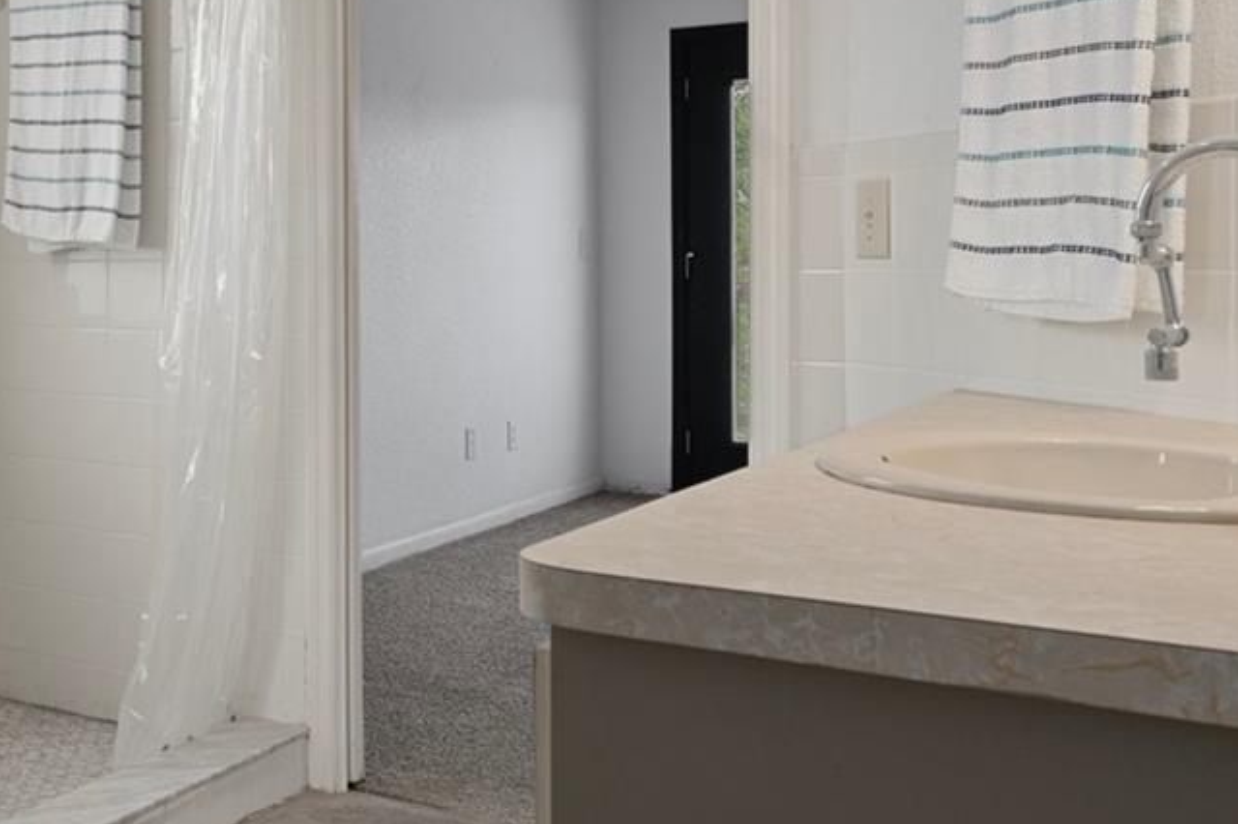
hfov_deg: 39.5
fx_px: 1547
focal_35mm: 45
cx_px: 56
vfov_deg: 29.6
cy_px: 261
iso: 400
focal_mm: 18
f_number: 8
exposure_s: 1/13
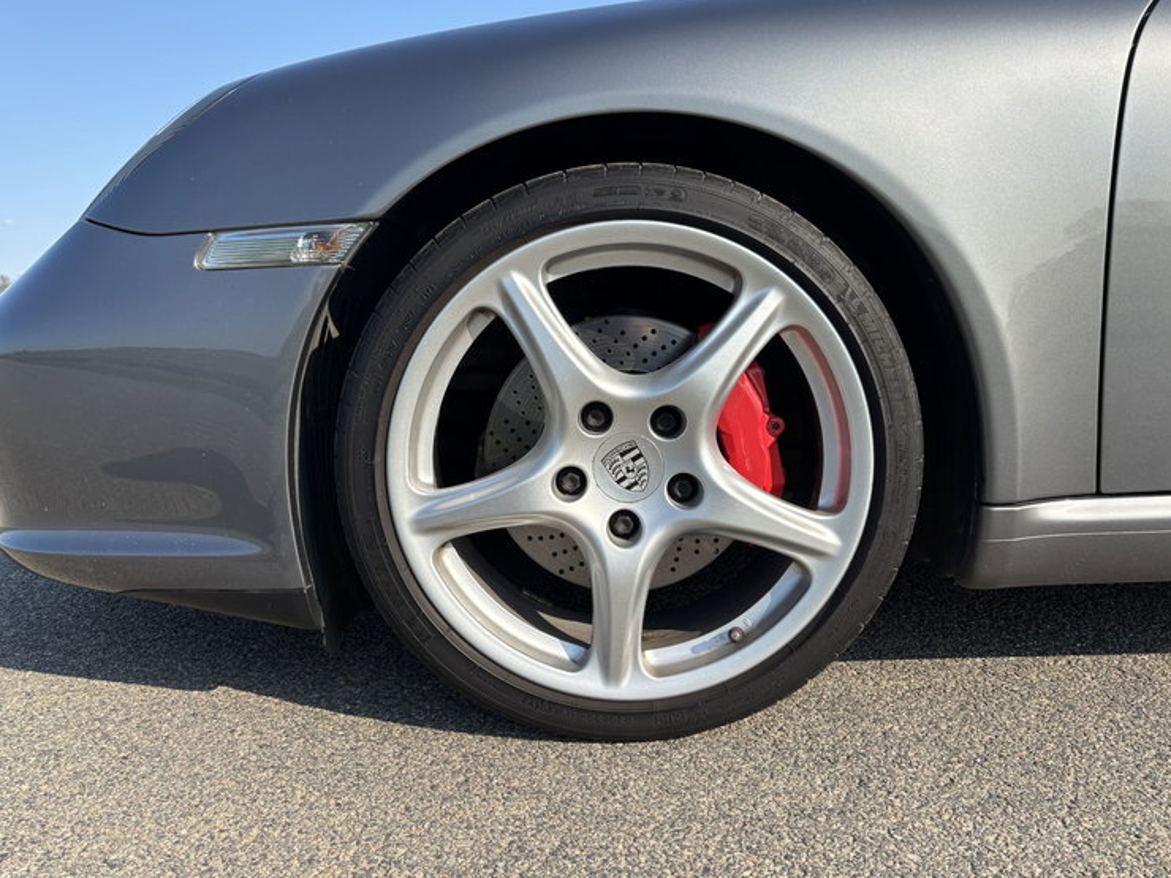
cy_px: 448
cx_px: 582
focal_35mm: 27
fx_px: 913
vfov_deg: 51.4
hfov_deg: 65.3
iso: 50
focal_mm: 5.96
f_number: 1.6
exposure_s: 1/2024
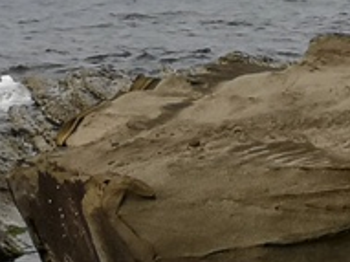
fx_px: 2536
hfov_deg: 7.8
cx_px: 456
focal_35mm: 251
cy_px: -154
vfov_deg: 5.8
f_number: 1.8
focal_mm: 3.95
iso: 50
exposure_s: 1/1277
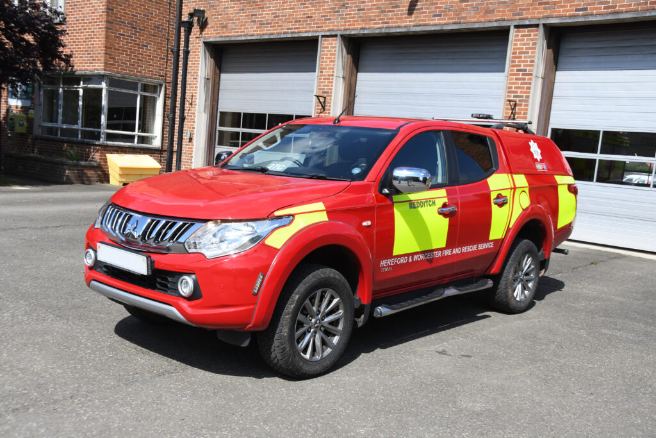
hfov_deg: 49.5
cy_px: 219
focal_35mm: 39
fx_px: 711
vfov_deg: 34.2
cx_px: 328
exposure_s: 1/1250
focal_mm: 26
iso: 500
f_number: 8
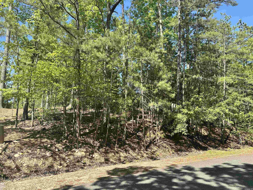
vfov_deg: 56.8
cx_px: 126
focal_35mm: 24
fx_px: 175
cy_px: 95
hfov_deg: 71.6
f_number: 1.78
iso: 80
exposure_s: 1/1256
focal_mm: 6.86
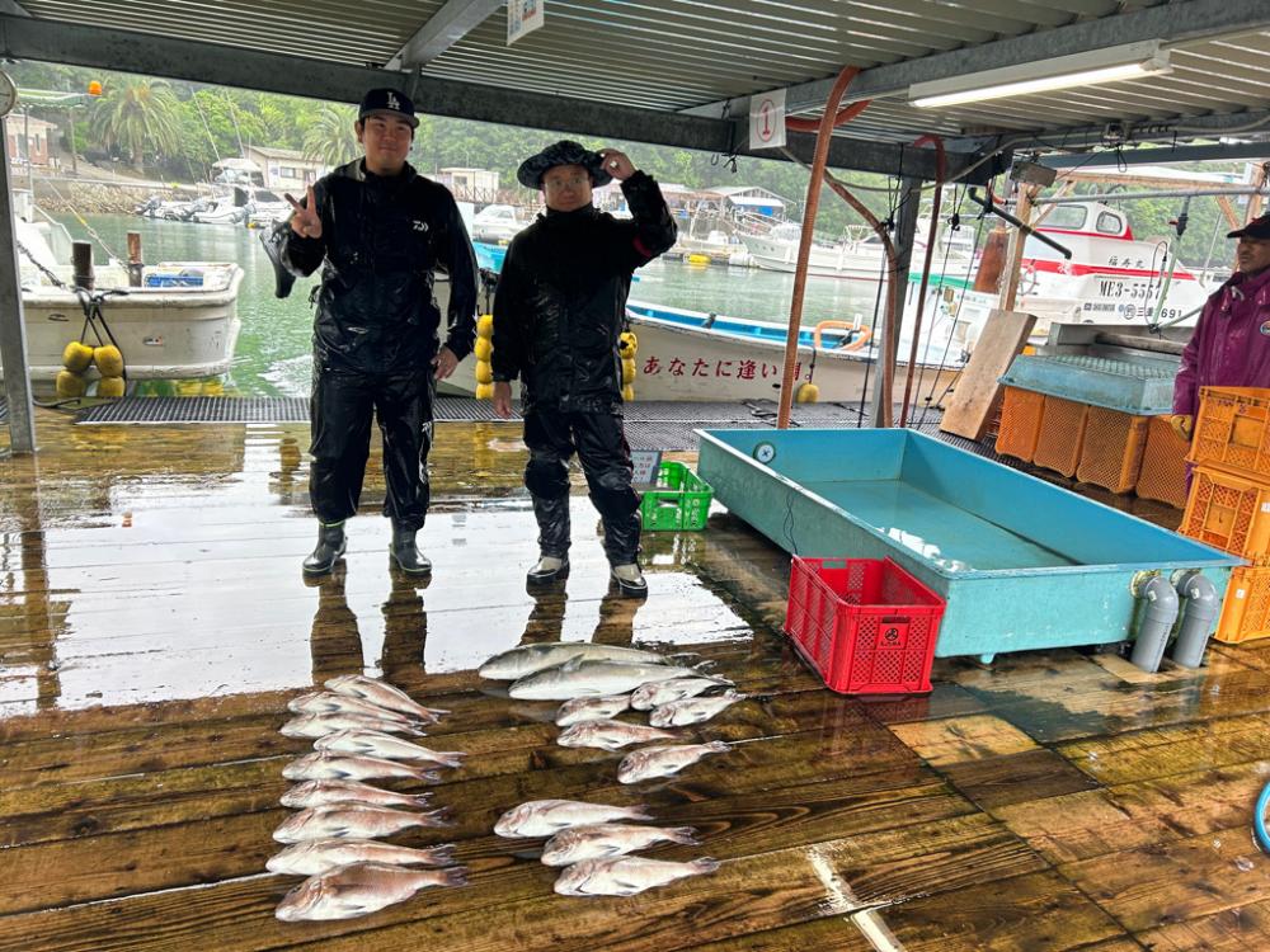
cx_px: 635
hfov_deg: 67.3
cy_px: 476
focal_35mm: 26
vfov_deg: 53.1
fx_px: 954
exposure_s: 1/121
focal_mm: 5.7
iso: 80
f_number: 1.5
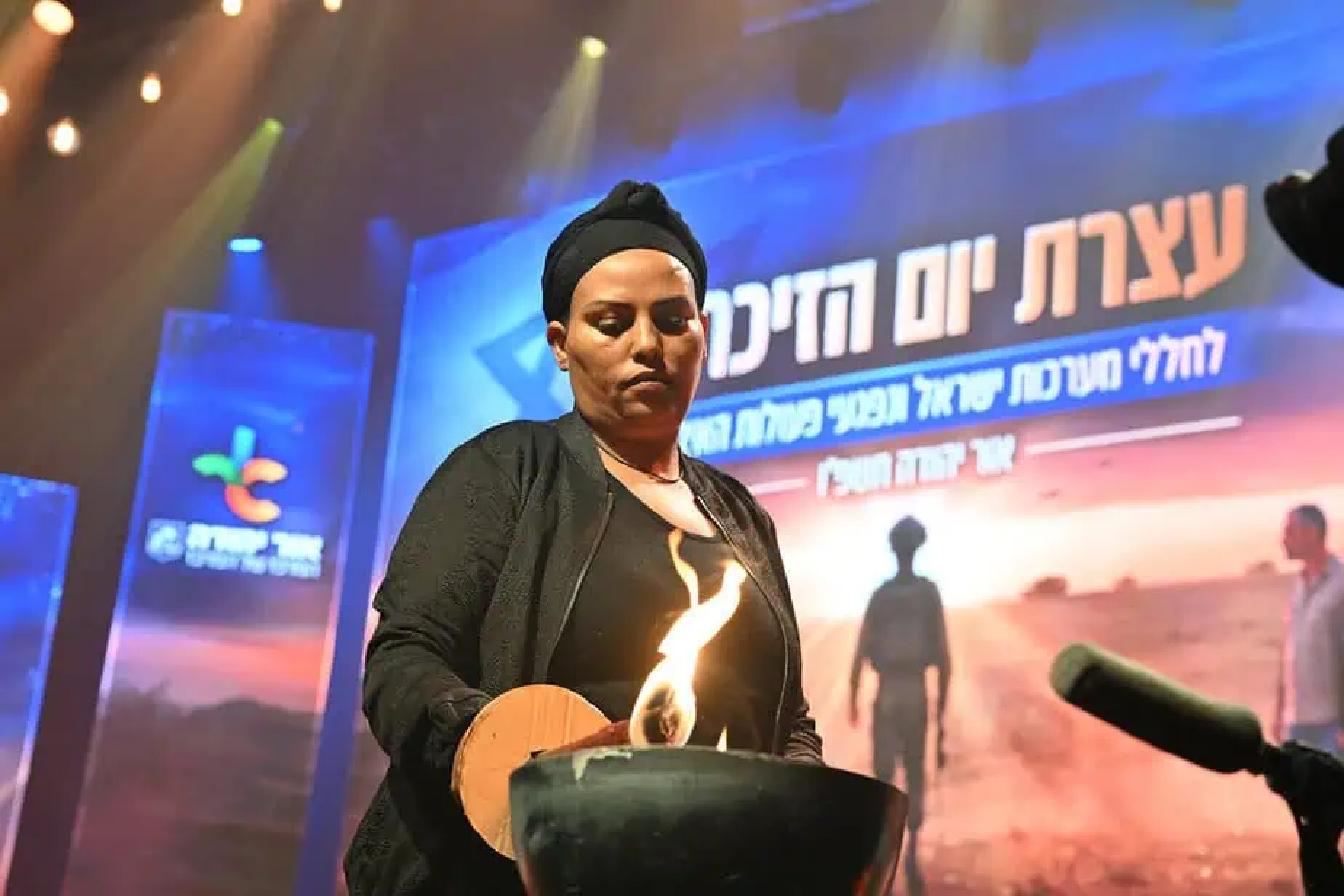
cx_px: 672
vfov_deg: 20.3
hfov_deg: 30.1
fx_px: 2501
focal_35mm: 67
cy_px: 448
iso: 2500
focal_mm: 67
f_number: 5
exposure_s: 1/160
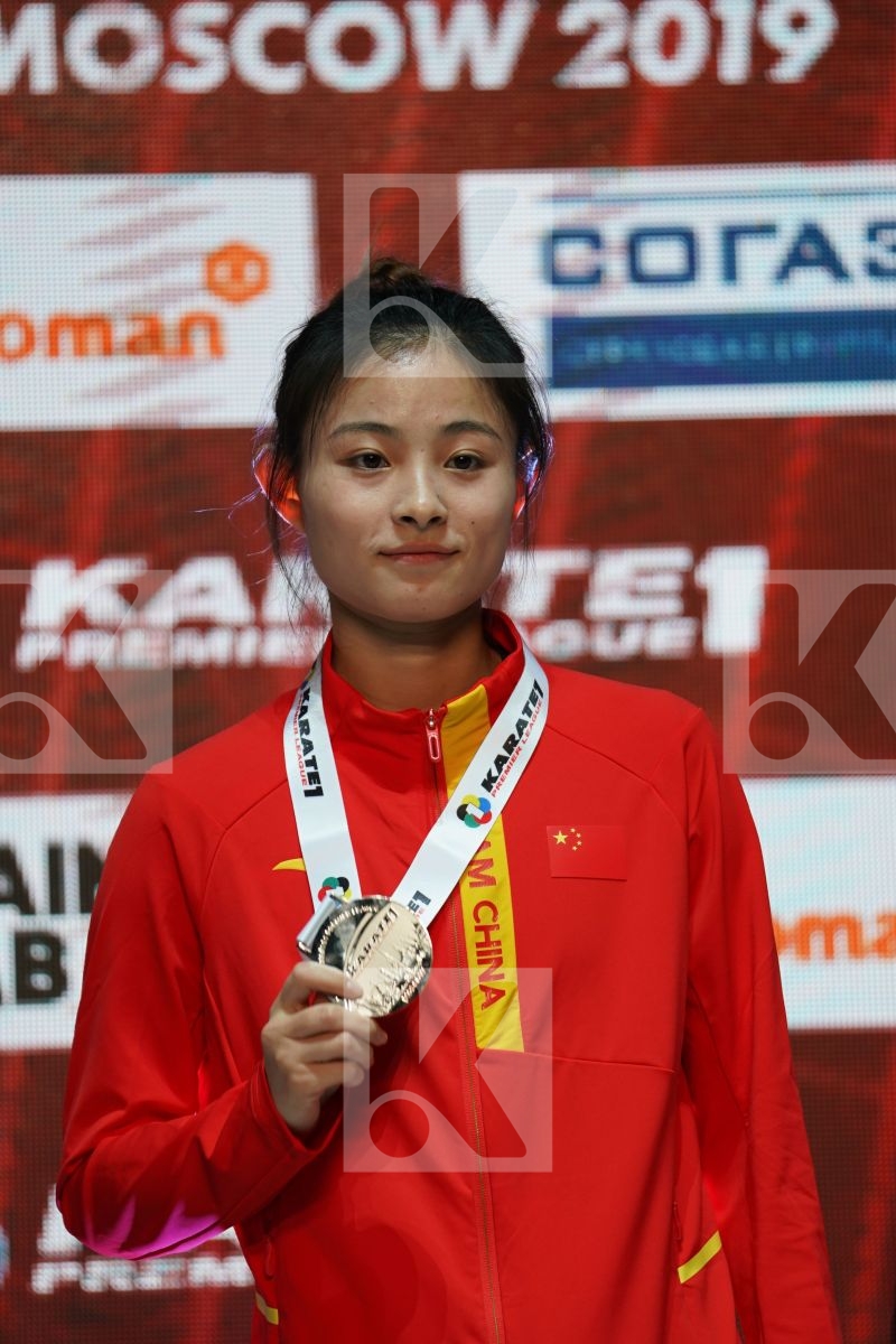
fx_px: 11199
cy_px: 672
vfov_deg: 6.9
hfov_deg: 4.6
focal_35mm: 300
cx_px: 448
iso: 200
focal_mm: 200
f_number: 2.8
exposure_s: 1/250
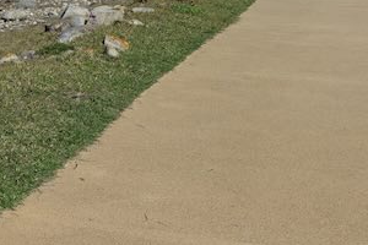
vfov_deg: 16.5
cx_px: -44
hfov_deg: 23.2
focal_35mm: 82
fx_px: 838
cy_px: 39
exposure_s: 1/125
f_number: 5.6
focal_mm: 8.8
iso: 125
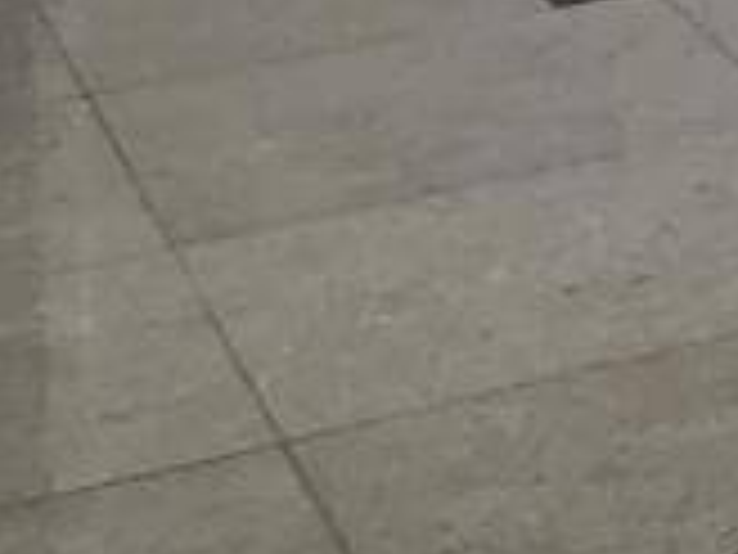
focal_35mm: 175
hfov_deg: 9.0
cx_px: 2264
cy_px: -1094
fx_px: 3731
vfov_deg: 7.5
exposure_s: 1/120
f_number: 1.8
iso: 64
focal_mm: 4
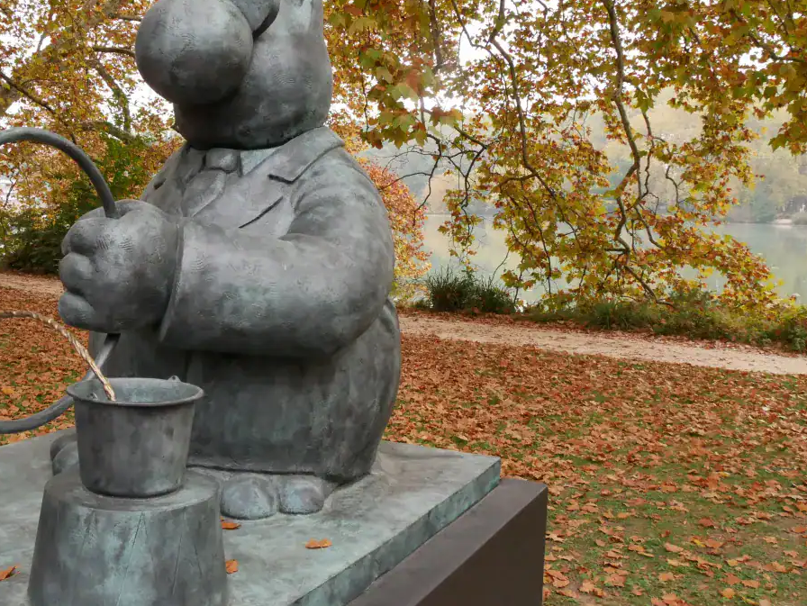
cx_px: 269
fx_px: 933
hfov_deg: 46.1
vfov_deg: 35.9
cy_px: 250
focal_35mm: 40
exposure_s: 1/125
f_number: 9
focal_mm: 14
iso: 1600
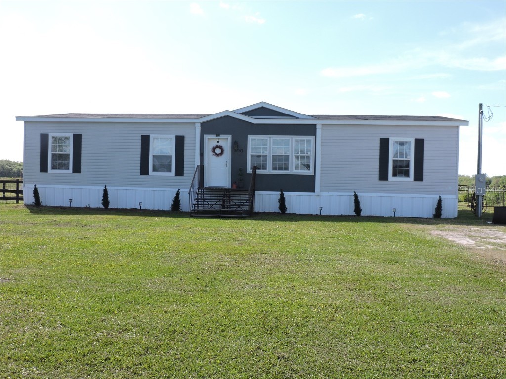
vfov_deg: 42.9
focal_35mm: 33
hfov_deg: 55.4
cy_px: 190
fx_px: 482
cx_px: 253
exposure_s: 1/640
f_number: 3.2
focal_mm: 5.9
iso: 100
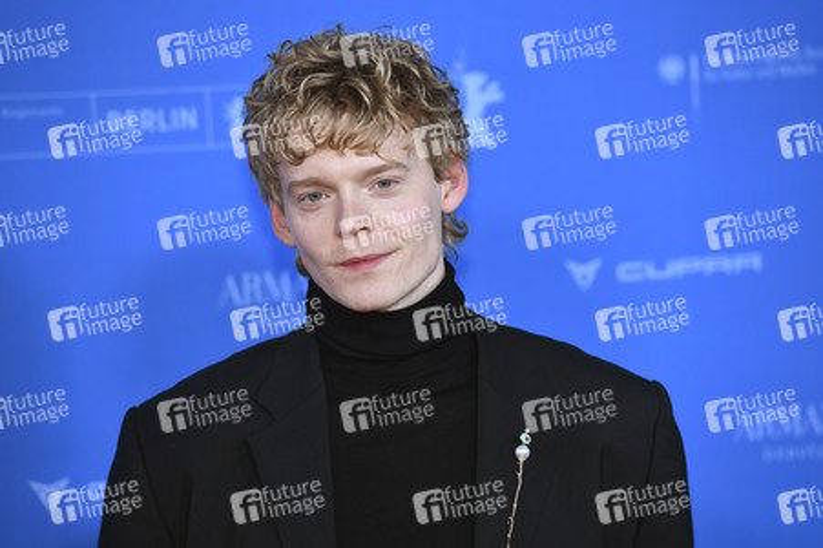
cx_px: 412
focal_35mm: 200
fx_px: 4569
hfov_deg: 10.3
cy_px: 274
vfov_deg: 6.9
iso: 1000
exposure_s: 1/320
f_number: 5
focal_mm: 200
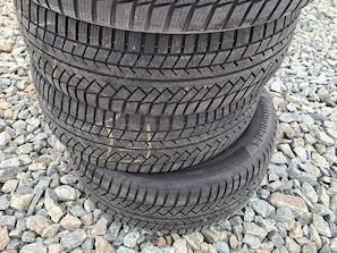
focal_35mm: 31
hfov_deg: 58.3
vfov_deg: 44.5
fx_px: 302
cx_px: 168
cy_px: 76
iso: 50
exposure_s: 1/100
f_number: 1.8
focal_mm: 5.54
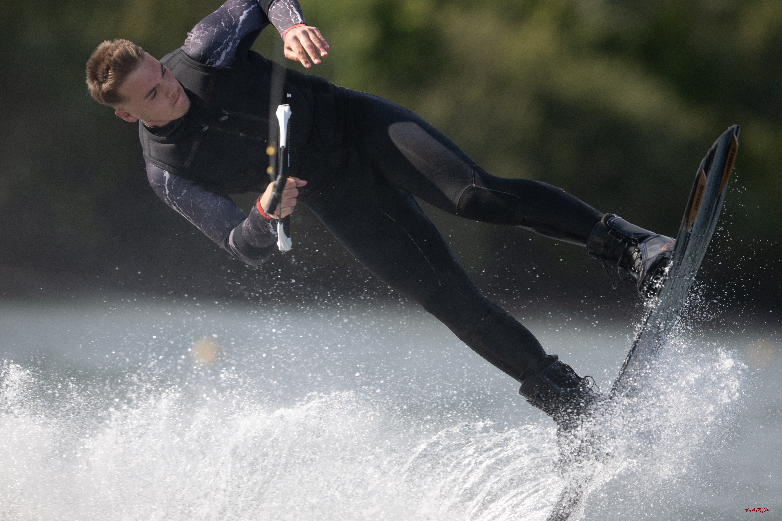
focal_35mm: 400
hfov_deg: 5.2
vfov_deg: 3.4
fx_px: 8688
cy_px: 260
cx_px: 391
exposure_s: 1/2500
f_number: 4.5
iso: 320
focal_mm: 400
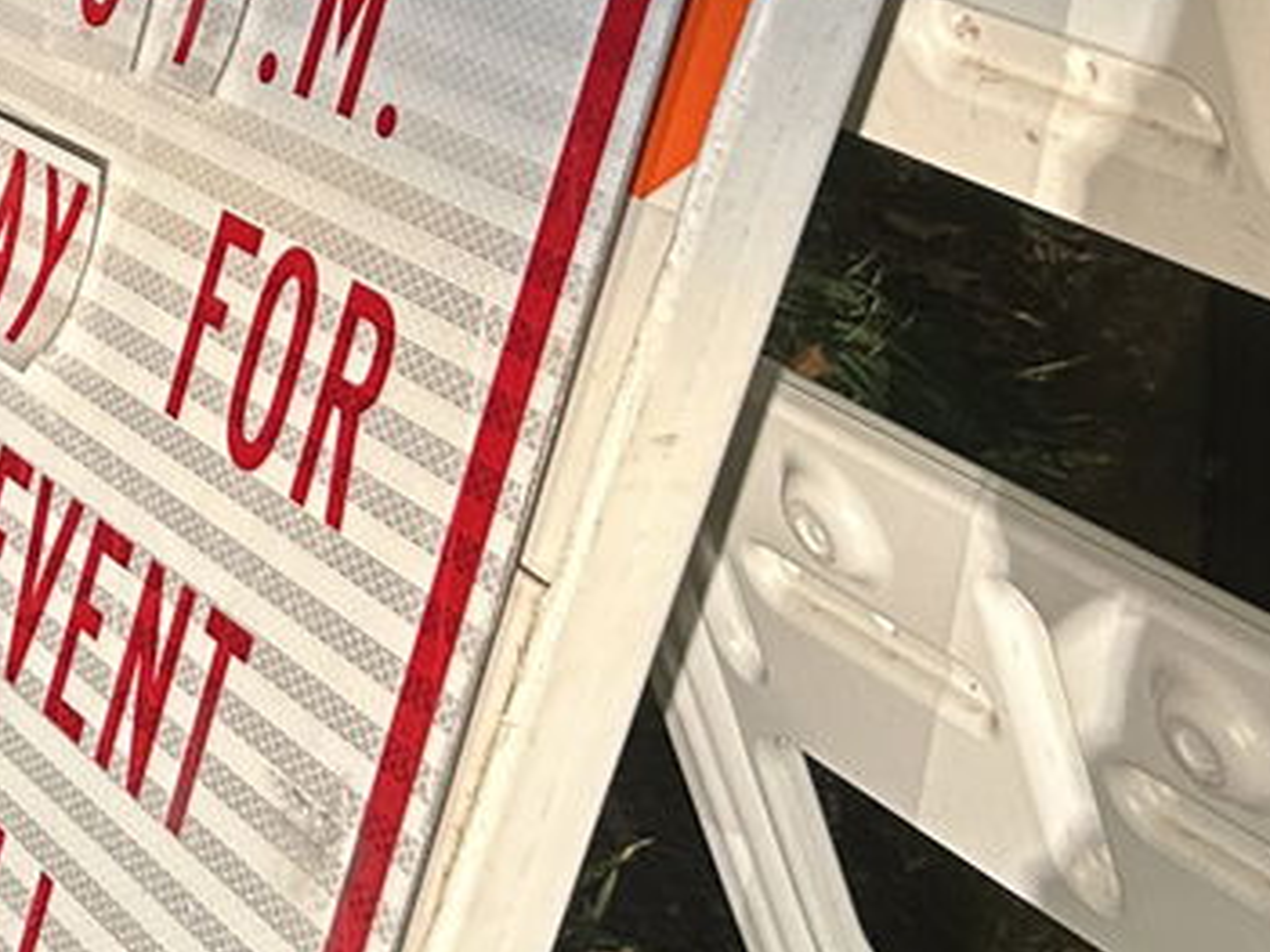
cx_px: -264
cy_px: 69
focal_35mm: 89
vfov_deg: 16.3
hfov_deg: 20.5
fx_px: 3264
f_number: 1.5
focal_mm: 5.7
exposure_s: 1/60
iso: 320
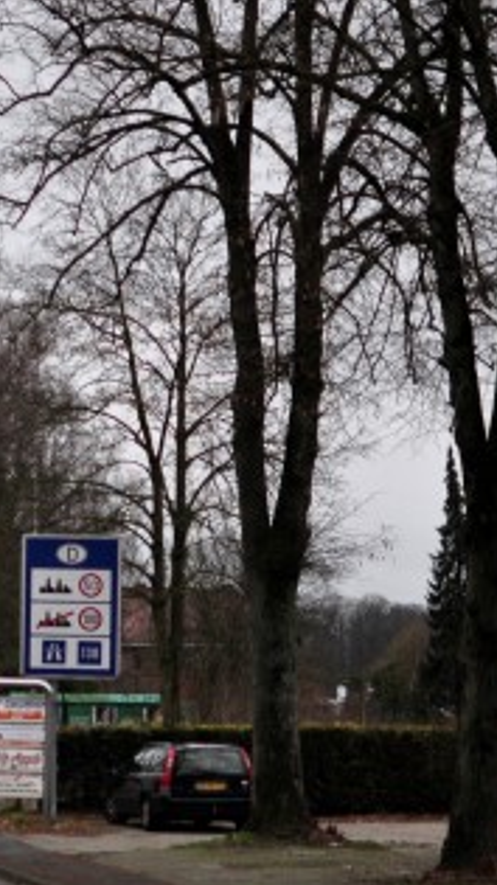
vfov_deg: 17.0
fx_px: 2959
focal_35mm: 126
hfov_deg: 9.2
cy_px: 596
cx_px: -350
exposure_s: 1/2500
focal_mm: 35
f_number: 2.2
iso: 400
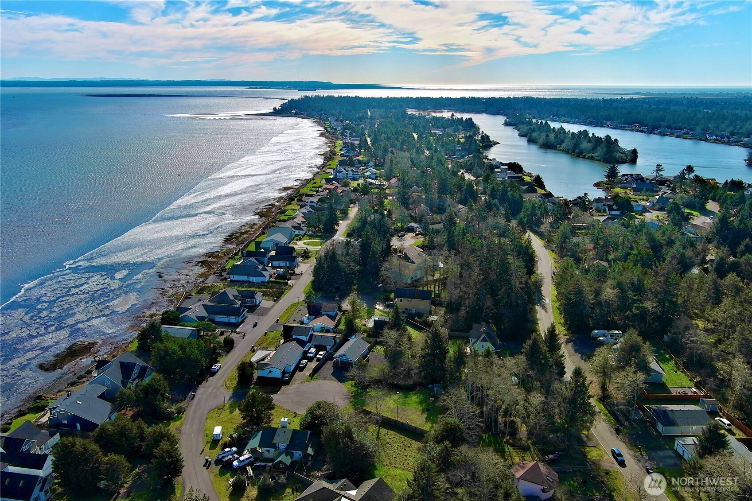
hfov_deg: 63.7
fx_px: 606
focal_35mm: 29
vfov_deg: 45.0
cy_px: 250
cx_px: 376
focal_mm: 10.57
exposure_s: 1/2128
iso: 101
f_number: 2.8
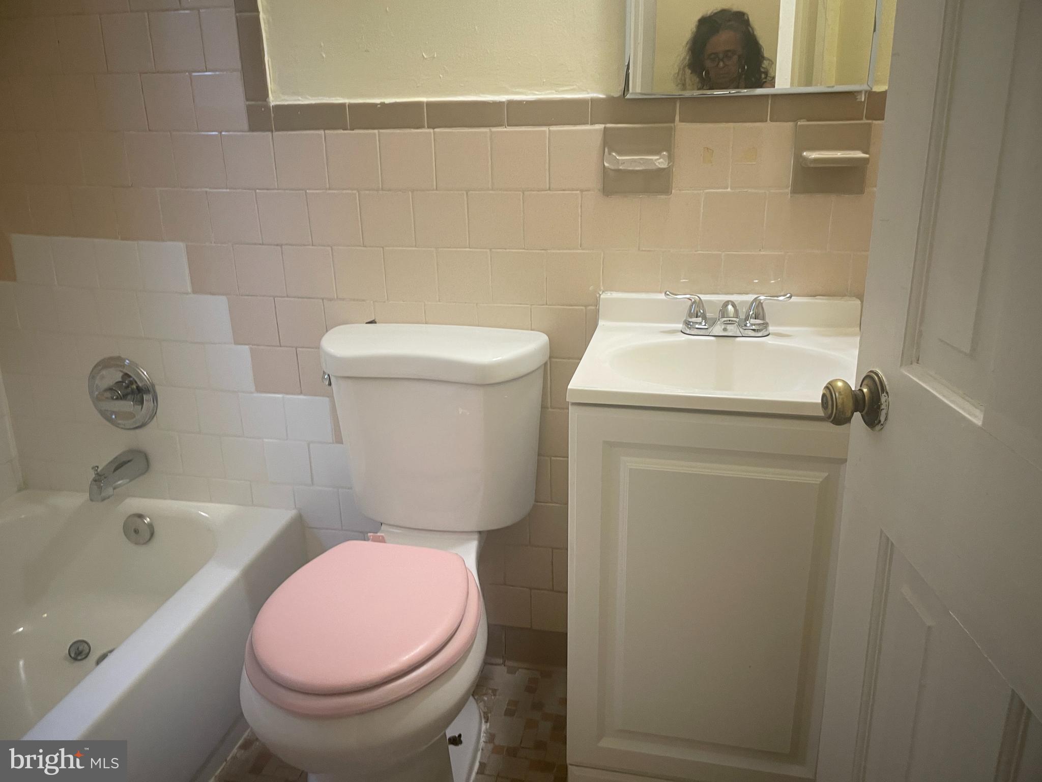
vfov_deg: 53.1
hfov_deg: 67.3
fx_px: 783
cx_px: 521
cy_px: 391
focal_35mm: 26
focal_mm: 4.2
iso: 100
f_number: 1.6
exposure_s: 1/60
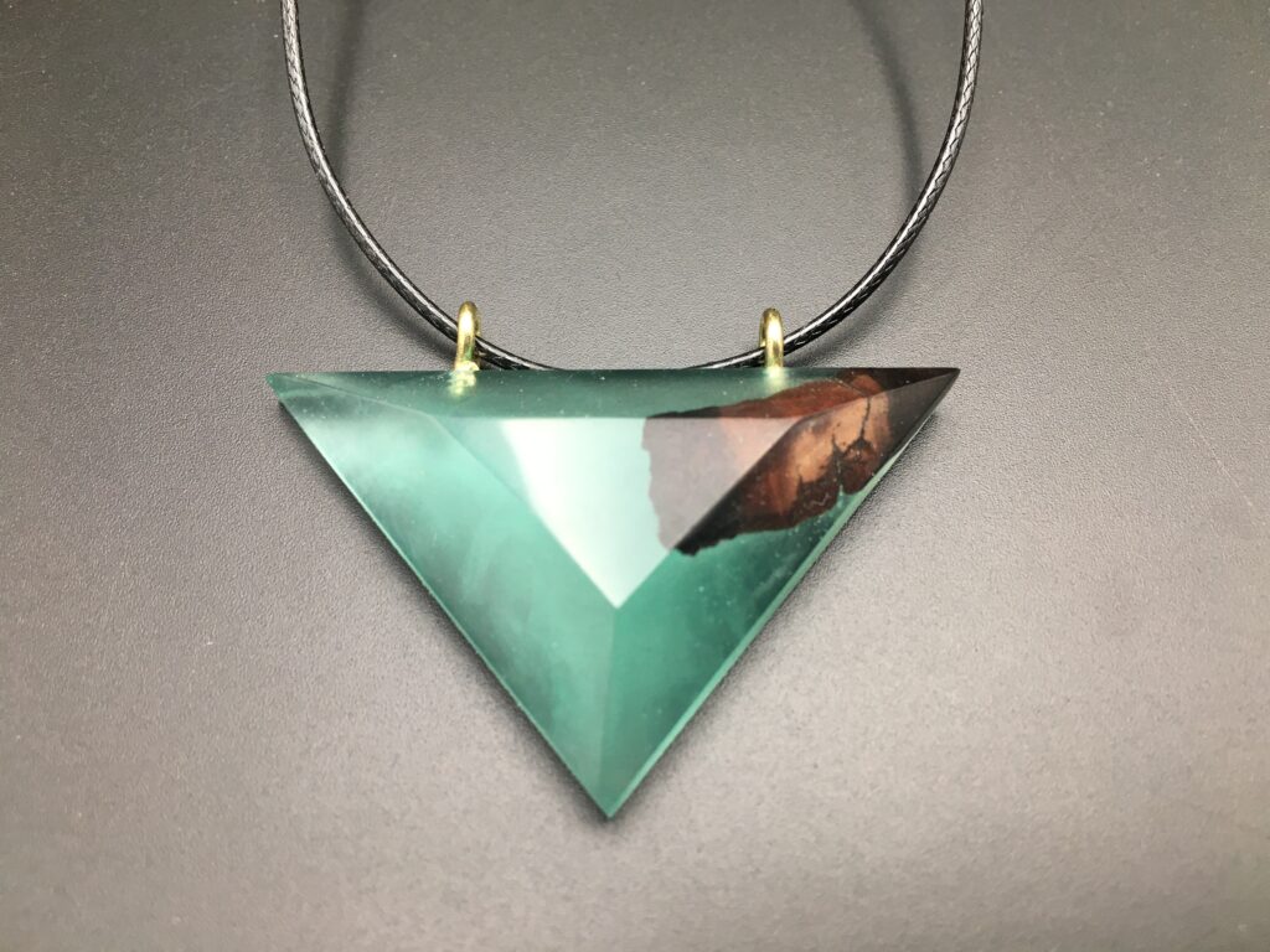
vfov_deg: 48.2
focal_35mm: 29
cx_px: 635
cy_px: 476
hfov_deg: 61.7
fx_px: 1064
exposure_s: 1/33
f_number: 2.2
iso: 40
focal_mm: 4.15
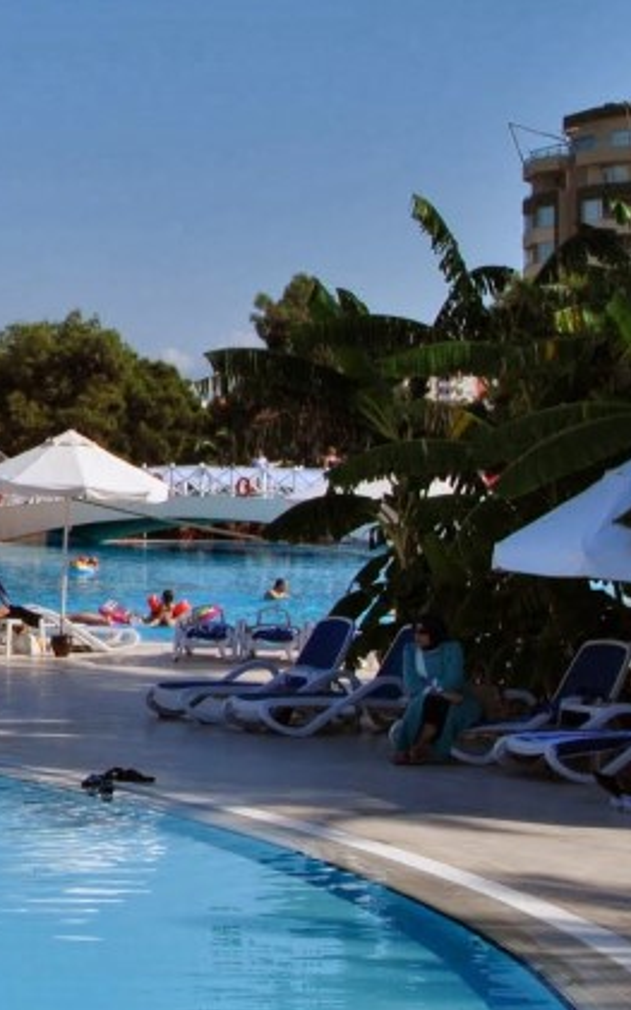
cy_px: 360
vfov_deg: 20.7
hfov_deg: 12.1
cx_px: -483
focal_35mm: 100
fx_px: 2752
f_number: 9
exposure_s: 1/320
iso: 100
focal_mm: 24
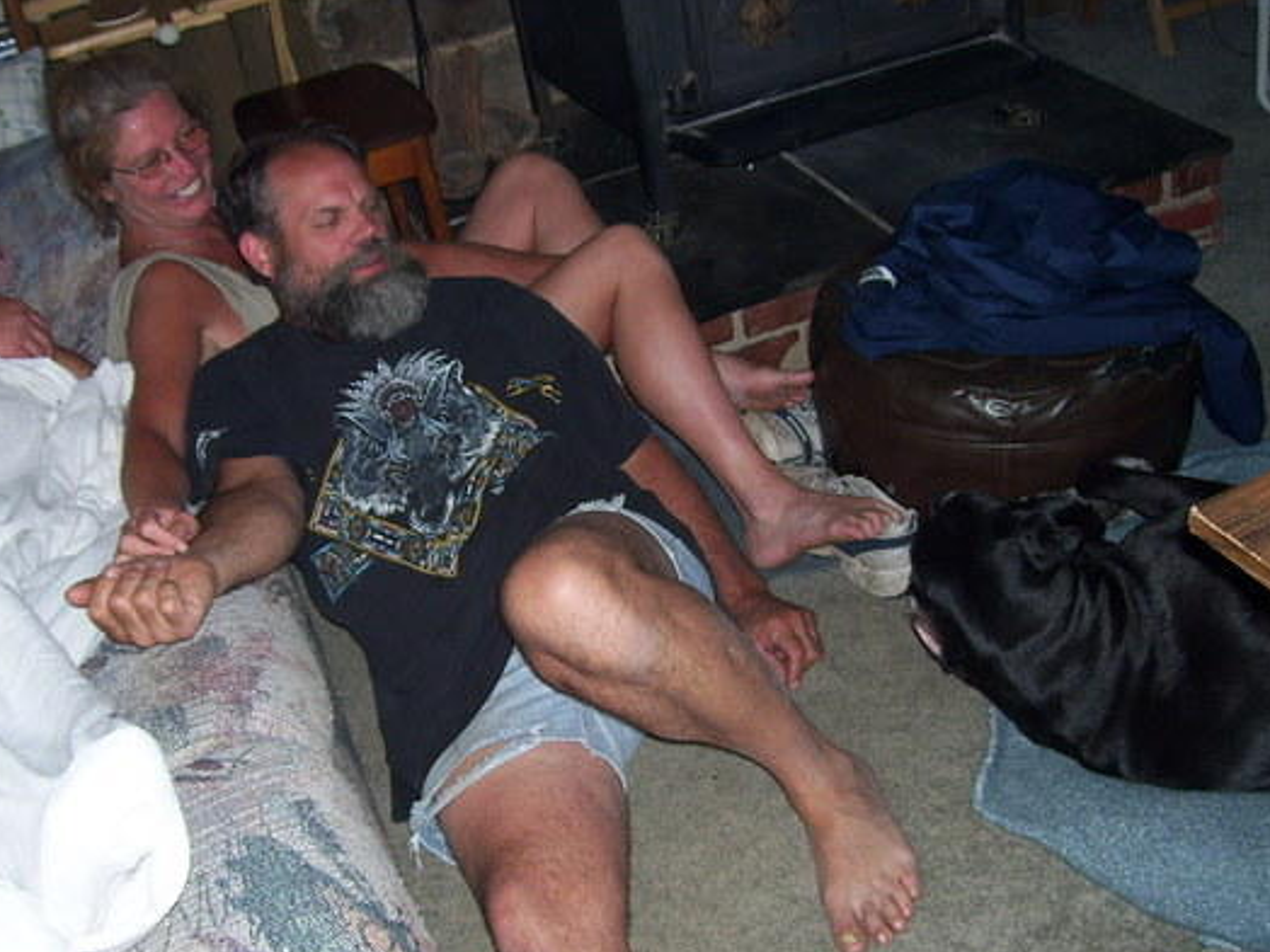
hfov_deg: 42.7
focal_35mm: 44
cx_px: 504
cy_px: 535
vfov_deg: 32.8
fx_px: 1614
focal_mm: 6
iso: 80
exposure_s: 1/60
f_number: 2.7
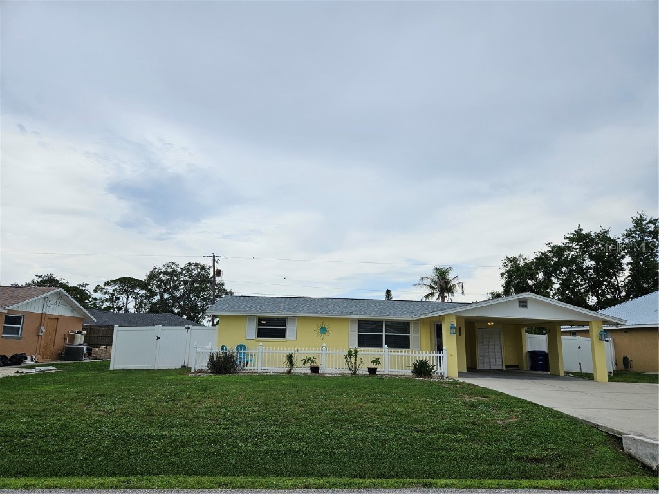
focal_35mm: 23
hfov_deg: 73.9
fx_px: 438
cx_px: 330
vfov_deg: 58.9
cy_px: 247
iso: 25
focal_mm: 5.4
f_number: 1.8
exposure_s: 1/2686
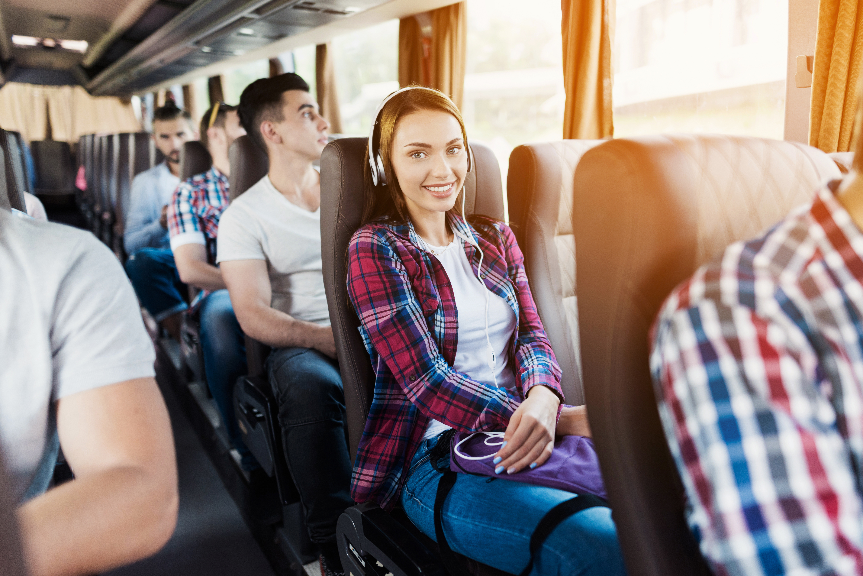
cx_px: 483
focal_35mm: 28
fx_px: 671
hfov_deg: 65.2
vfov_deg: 46.3
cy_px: 254
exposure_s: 1/400
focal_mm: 24
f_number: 1.4
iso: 250
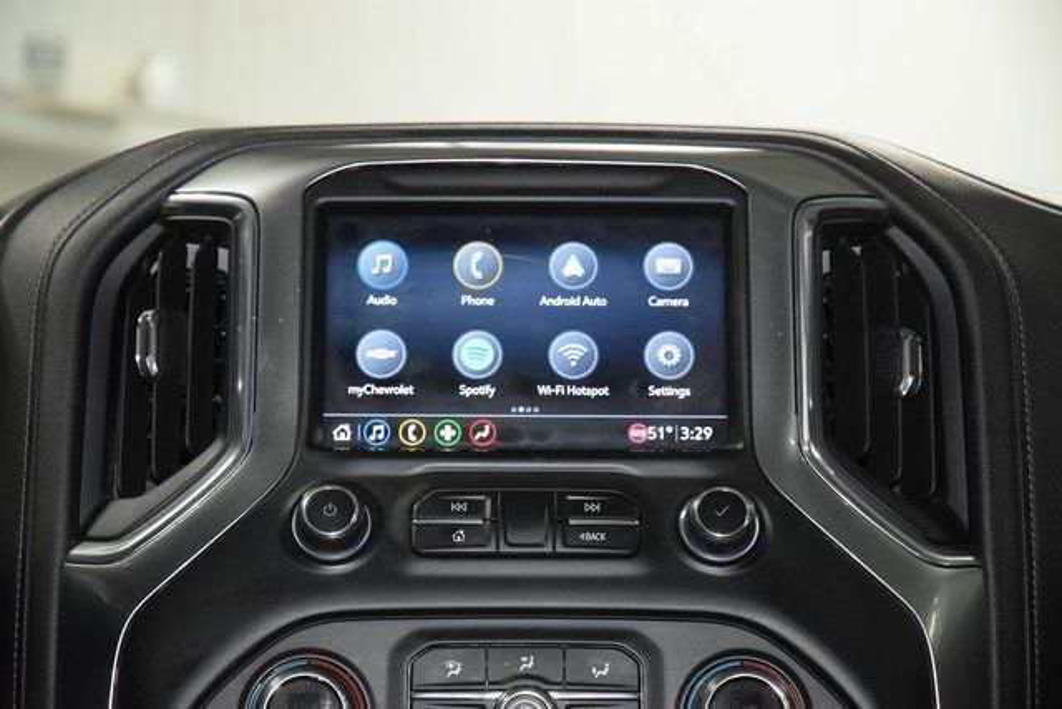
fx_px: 3098
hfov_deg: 19.5
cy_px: 354
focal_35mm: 105
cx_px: 531
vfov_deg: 13.0
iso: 3200
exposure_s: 1/100
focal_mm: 70
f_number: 4.5
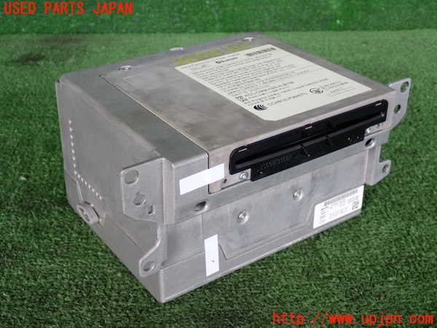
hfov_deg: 38.2
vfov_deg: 29.1
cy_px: 164
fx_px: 631
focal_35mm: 50
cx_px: 218
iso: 200
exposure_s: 1/80
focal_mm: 9.01
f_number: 3.2
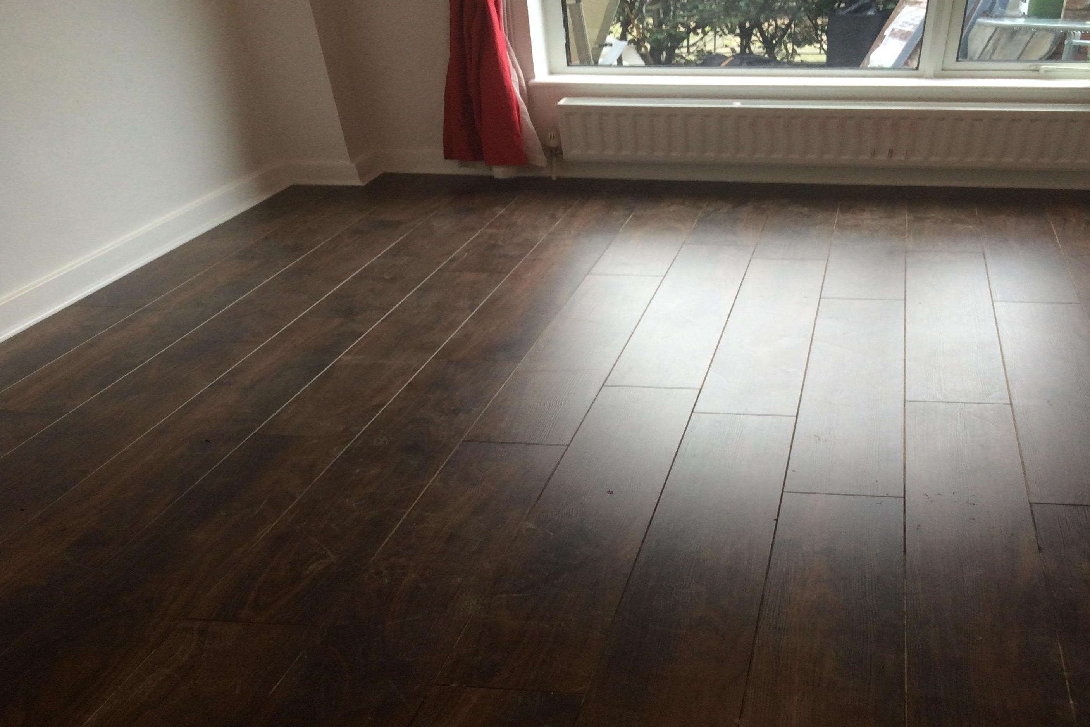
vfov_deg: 37.6
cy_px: 452
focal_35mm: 35
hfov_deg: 54.3
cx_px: 614
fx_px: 1060
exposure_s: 1/33
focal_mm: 4.15
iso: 64
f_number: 2.2
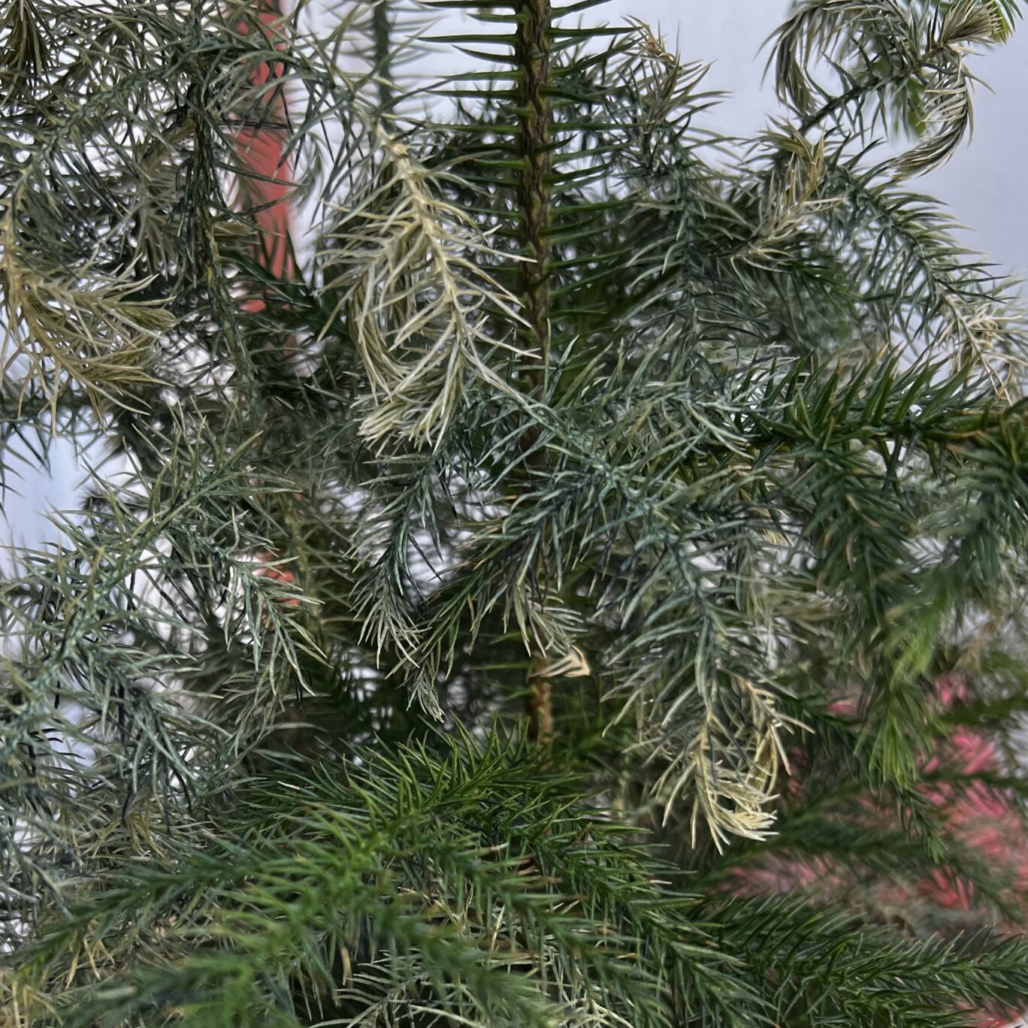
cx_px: 469
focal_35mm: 43
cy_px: 794
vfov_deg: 38.0
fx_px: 1445
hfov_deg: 39.1
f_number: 1.5
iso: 40
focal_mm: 5.7
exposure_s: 1/178
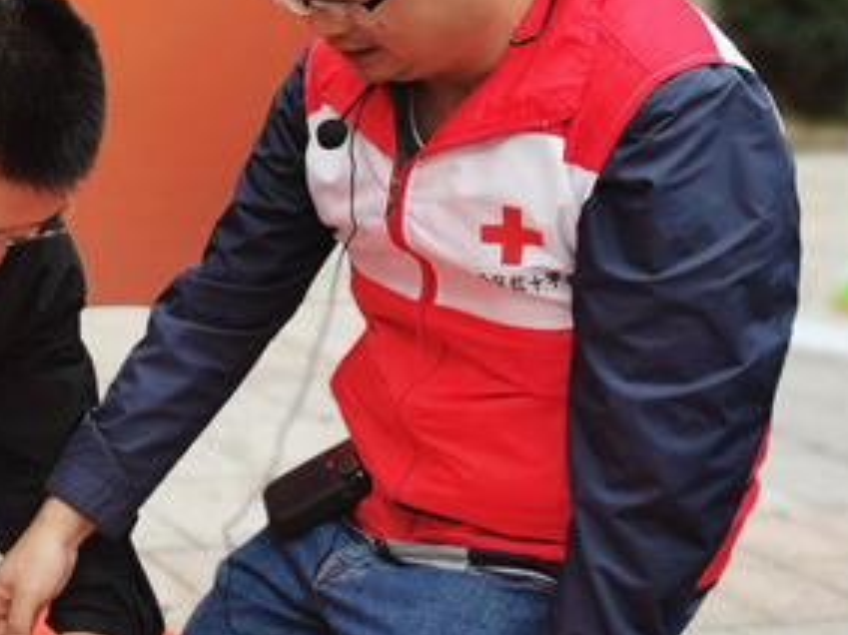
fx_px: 1739
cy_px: 524
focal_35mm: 71
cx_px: -246
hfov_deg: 24.1
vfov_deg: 20.4
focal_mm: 5.58
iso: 50
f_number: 1.8
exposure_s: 1/675
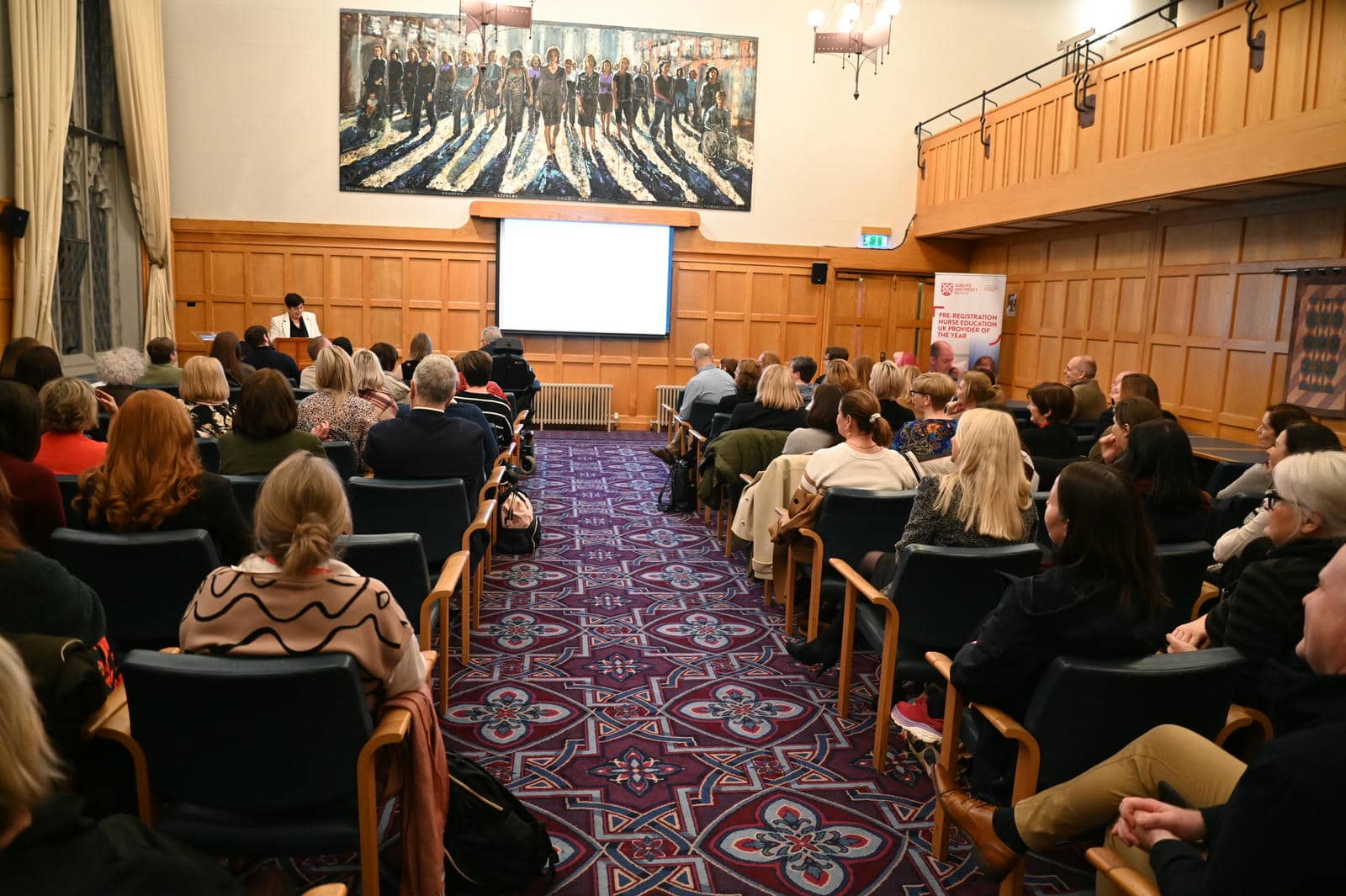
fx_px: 897
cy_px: 448
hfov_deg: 73.8
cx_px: 673
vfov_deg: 53.1
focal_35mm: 24
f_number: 3.5
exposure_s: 1/80
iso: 3200
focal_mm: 24
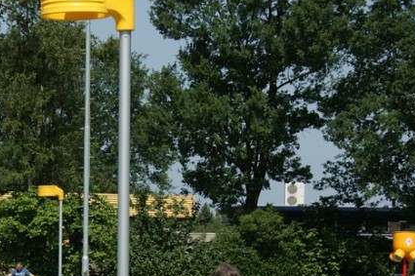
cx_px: 77
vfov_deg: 9.5
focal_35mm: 143
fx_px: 1648
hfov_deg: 14.3
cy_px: 237
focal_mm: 45
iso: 100
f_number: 7.1
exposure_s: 1/500
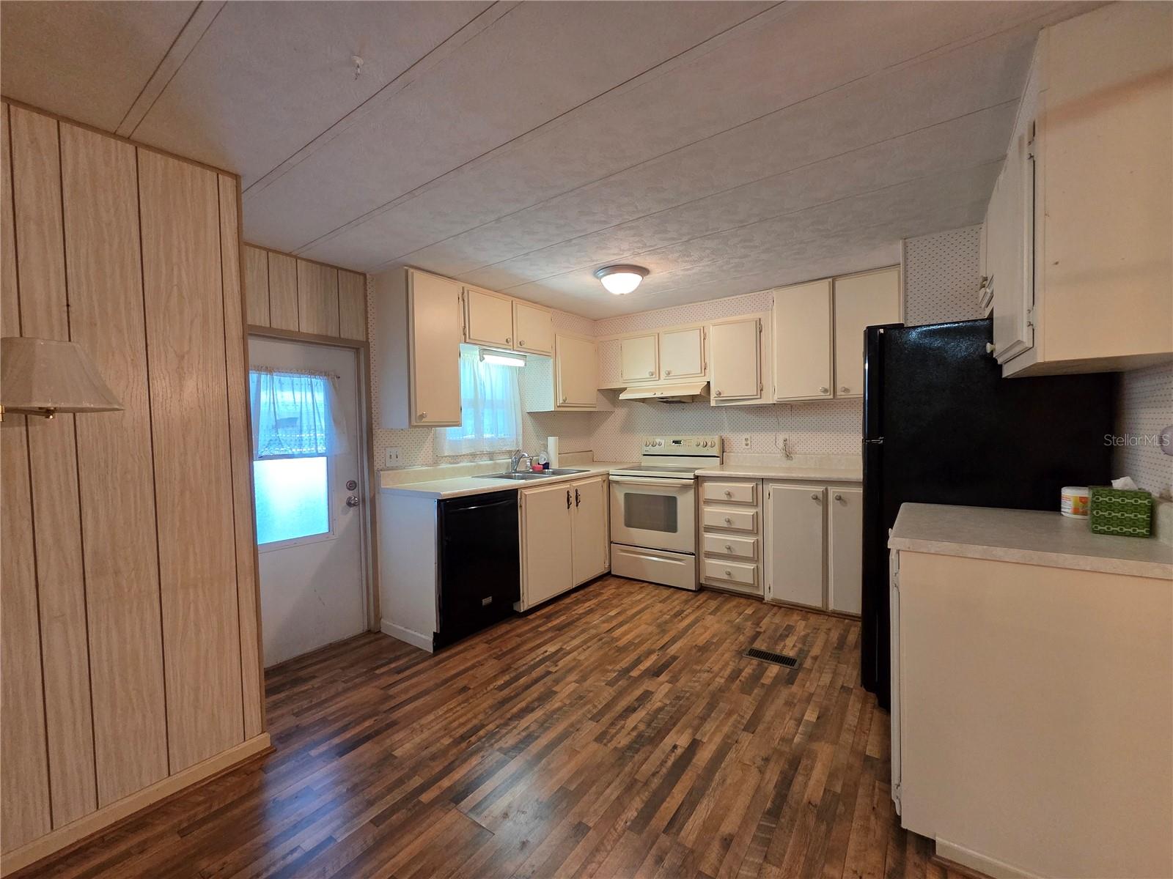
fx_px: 441
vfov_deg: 89.9
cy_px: 440
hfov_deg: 106.2
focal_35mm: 13
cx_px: 586
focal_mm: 2.2
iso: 400
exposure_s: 1/60
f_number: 2.2
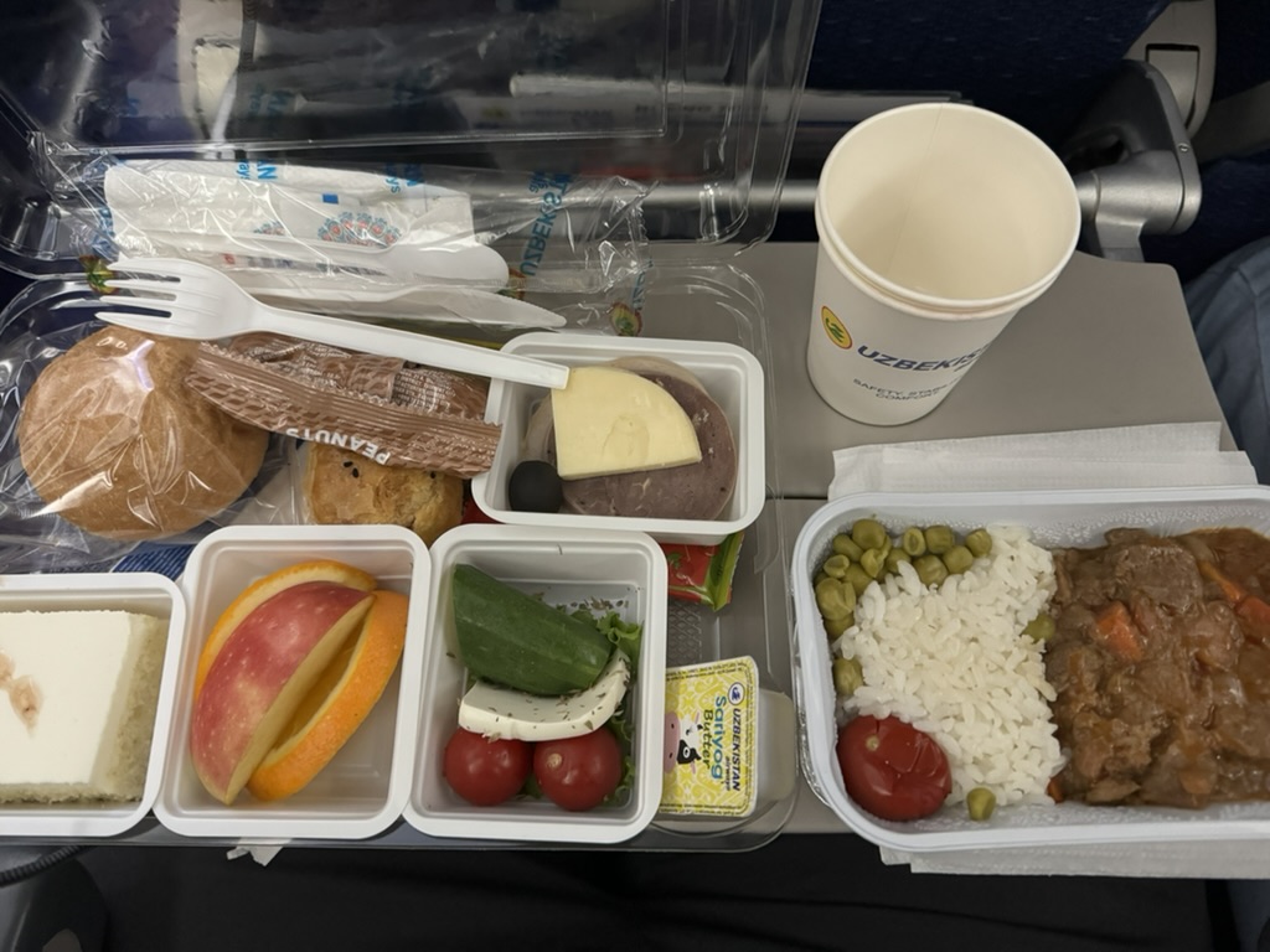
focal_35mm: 24
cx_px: 635
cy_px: 476
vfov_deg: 56.8
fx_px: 881
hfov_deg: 71.6
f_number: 1.78
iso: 1000
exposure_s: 1/37
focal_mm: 6.76
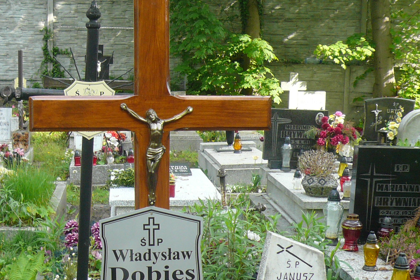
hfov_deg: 31.8
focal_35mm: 63
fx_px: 735
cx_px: 170
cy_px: 186
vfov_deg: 21.5
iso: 100
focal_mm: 4.9
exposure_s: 1/200
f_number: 2.9
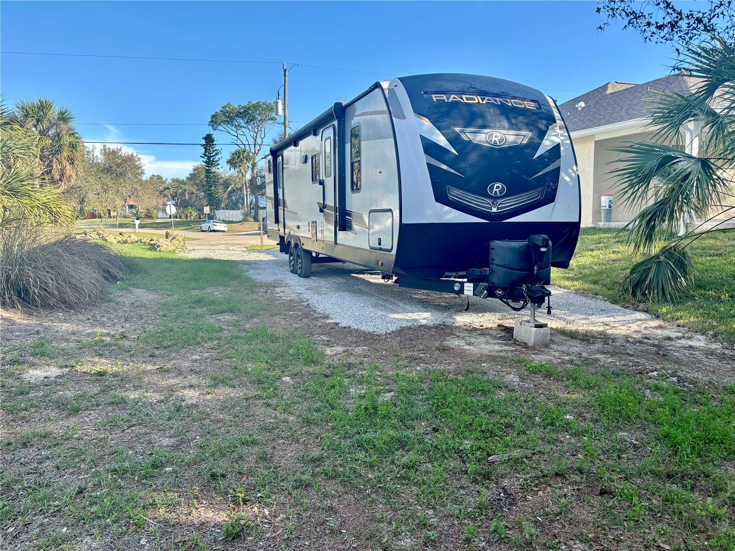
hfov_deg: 67.3
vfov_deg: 53.1
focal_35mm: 26
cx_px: 368
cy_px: 276
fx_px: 552
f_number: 1.6
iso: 50
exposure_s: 1/951
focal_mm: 5.96
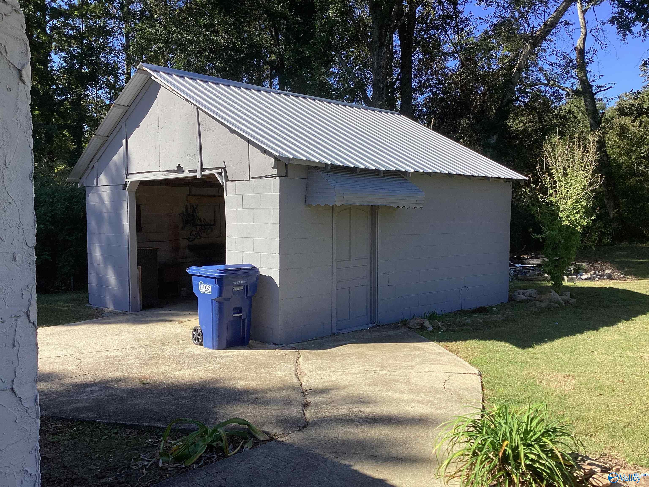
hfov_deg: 58.4
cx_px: 324
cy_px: 244
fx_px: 581
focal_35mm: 31
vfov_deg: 45.4
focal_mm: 3.3
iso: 25
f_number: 2.4
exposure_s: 1/721
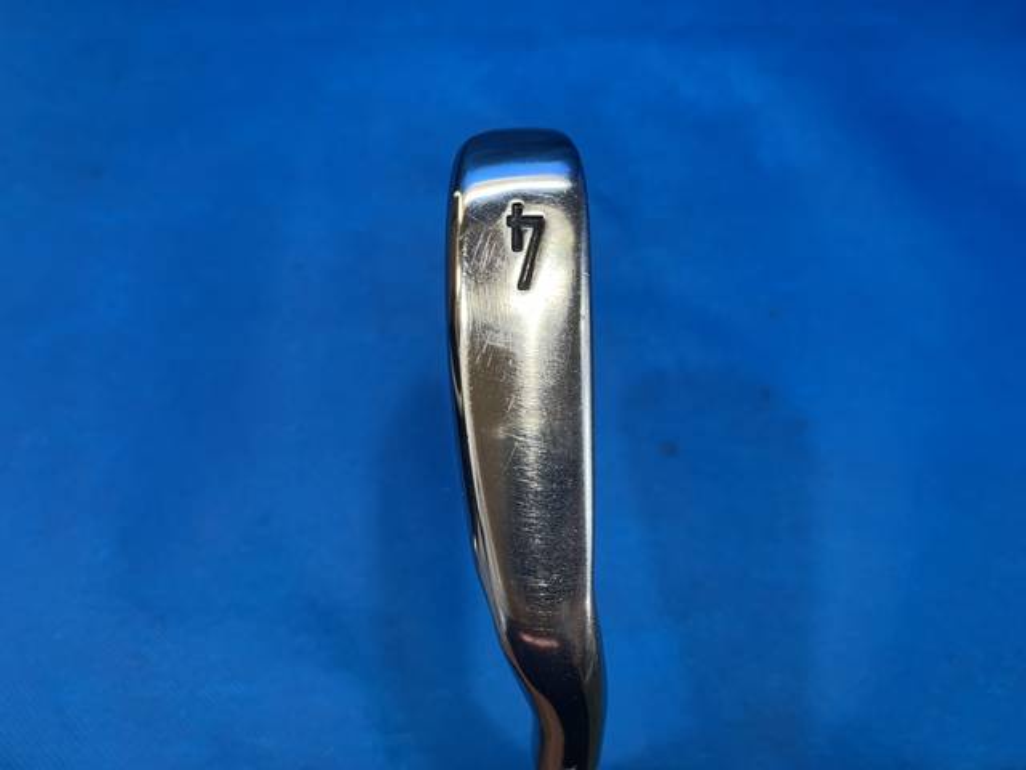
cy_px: 385
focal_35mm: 26
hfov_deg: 67.3
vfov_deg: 53.1
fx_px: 771
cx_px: 513
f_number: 1.8
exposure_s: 1/60
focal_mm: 4.25
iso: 80
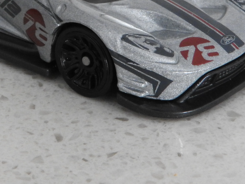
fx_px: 1062
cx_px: 44
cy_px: -8
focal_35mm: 150
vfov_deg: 9.8
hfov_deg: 13.1
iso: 800
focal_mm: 12.5
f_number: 8
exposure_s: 1/8
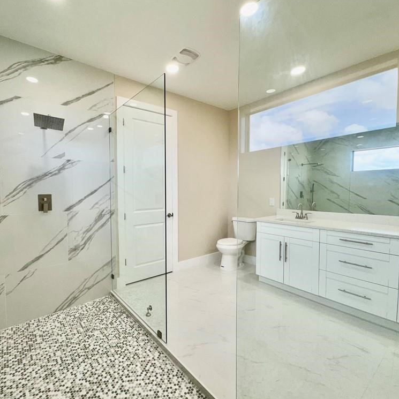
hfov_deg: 83.1
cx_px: 162
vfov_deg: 84.0
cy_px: 199
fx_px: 222
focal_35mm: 17
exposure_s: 1/120
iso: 50
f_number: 2.2
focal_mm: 2.22
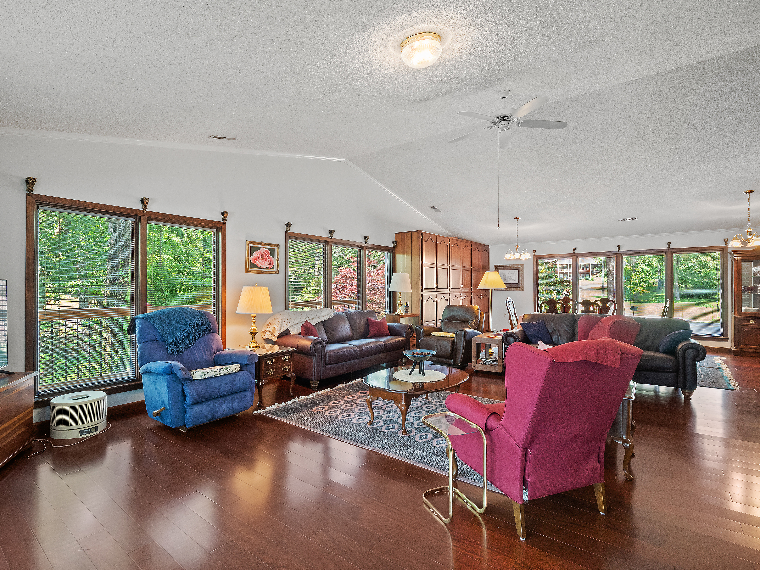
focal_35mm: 16
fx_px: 351
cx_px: 380
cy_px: 285
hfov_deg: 94.5
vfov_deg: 78.1
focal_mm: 8
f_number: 5.6
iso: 400
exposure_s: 1/10
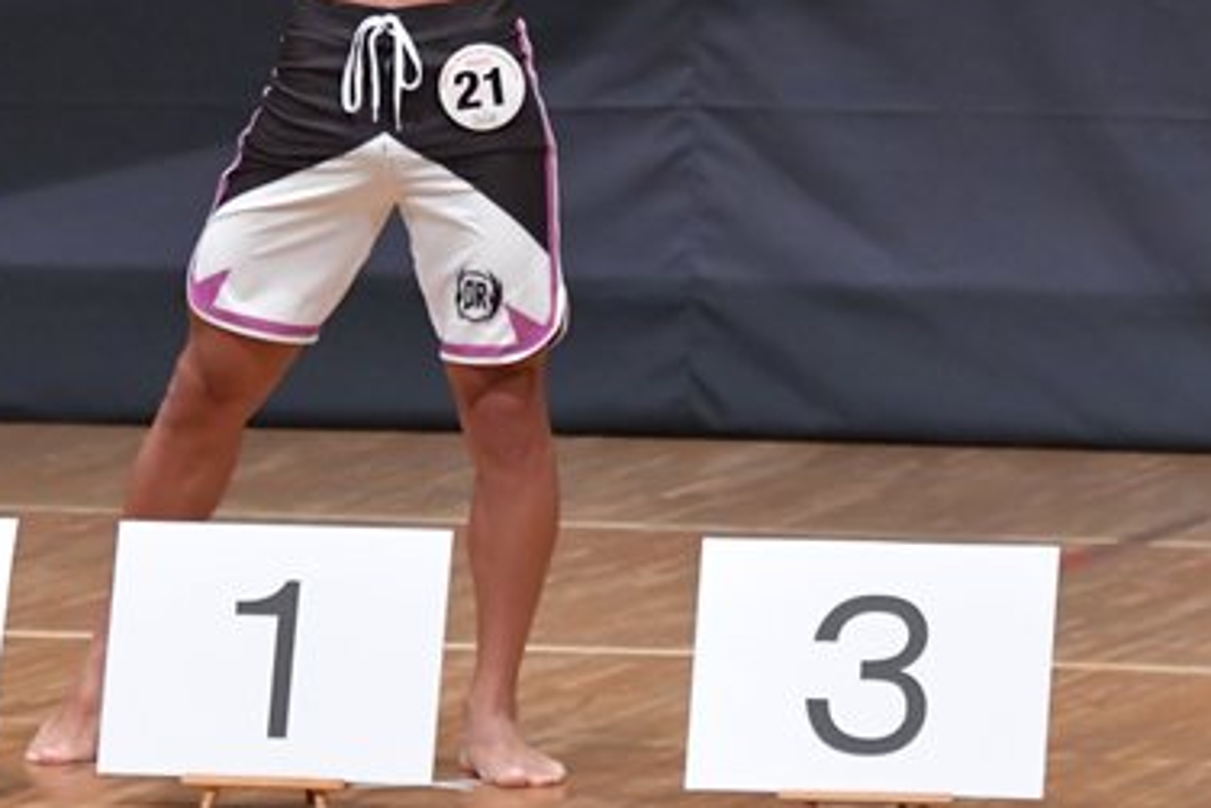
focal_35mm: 587
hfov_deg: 3.5
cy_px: 23
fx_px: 19753
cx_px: 176
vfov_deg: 2.3
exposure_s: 1/400
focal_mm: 190
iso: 6400
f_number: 5.6
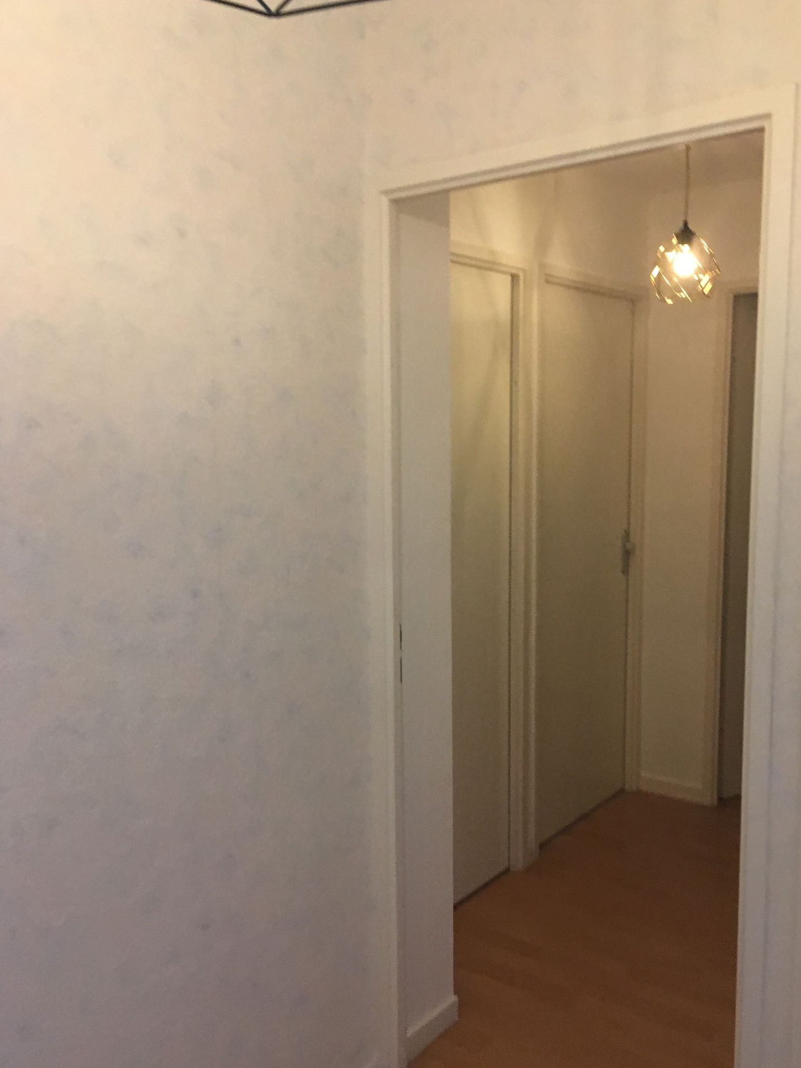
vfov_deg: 56.8
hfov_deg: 44.2
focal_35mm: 32
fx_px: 987
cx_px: 419
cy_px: 549
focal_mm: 4.15
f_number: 2.2
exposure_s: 1/33
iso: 200
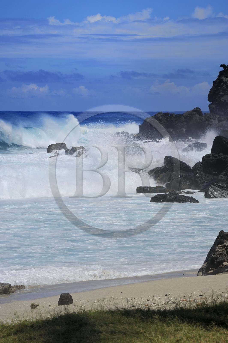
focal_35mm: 170
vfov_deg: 12.1
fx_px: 1618
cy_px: 172
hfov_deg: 8.1
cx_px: 114
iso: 200
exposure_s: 1/250
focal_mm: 170
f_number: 20
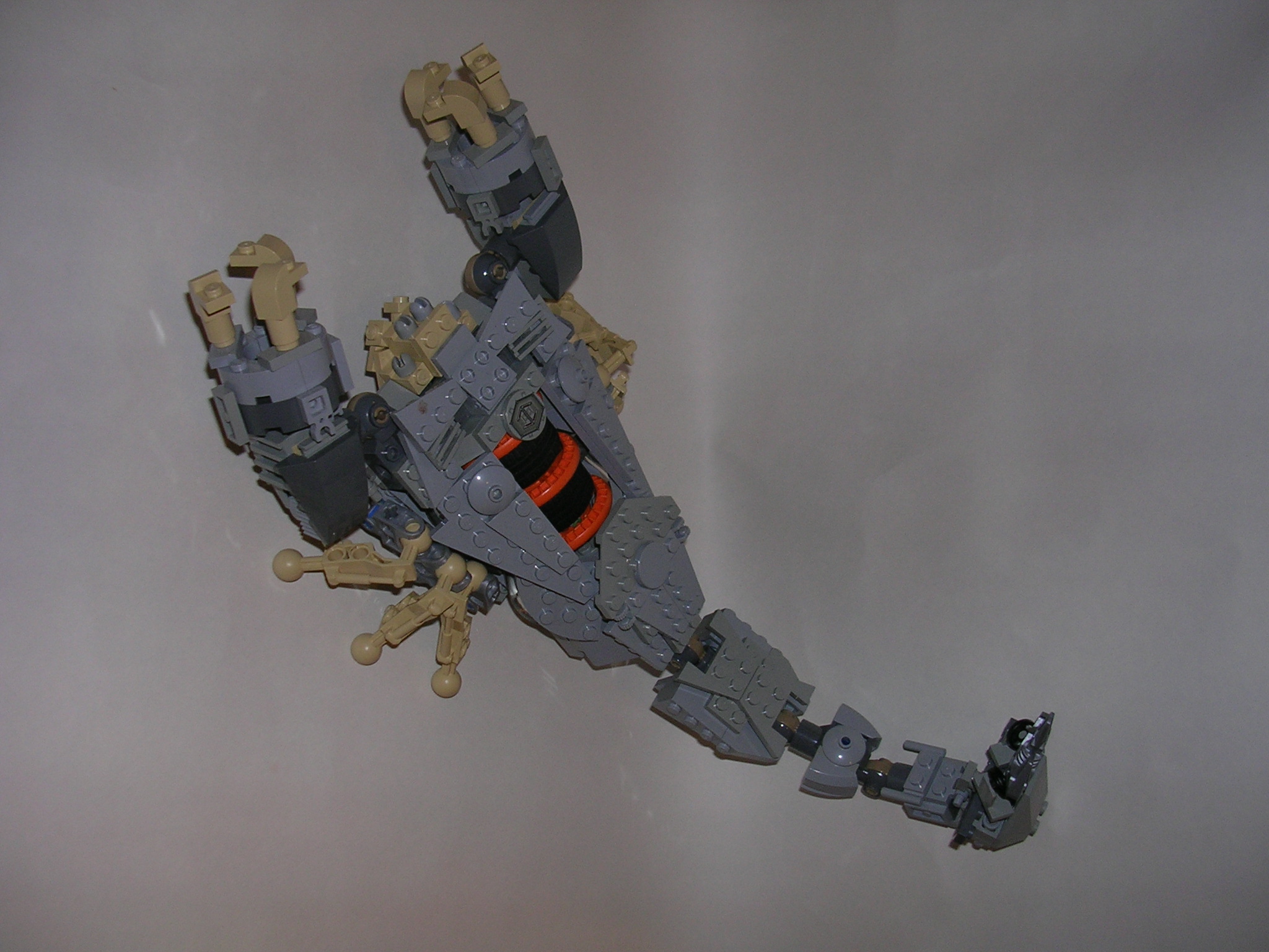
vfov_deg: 37.7
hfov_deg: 49.0
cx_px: 634
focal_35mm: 38
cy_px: 476
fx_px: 1393
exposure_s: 1/60.1
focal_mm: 5.8
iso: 50
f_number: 2.8
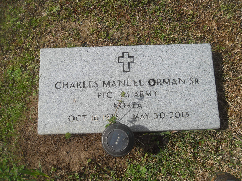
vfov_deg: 40.7
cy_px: 90
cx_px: 121
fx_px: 245
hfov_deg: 52.6
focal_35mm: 35
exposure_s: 1/350
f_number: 8.2
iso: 80
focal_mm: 6.3
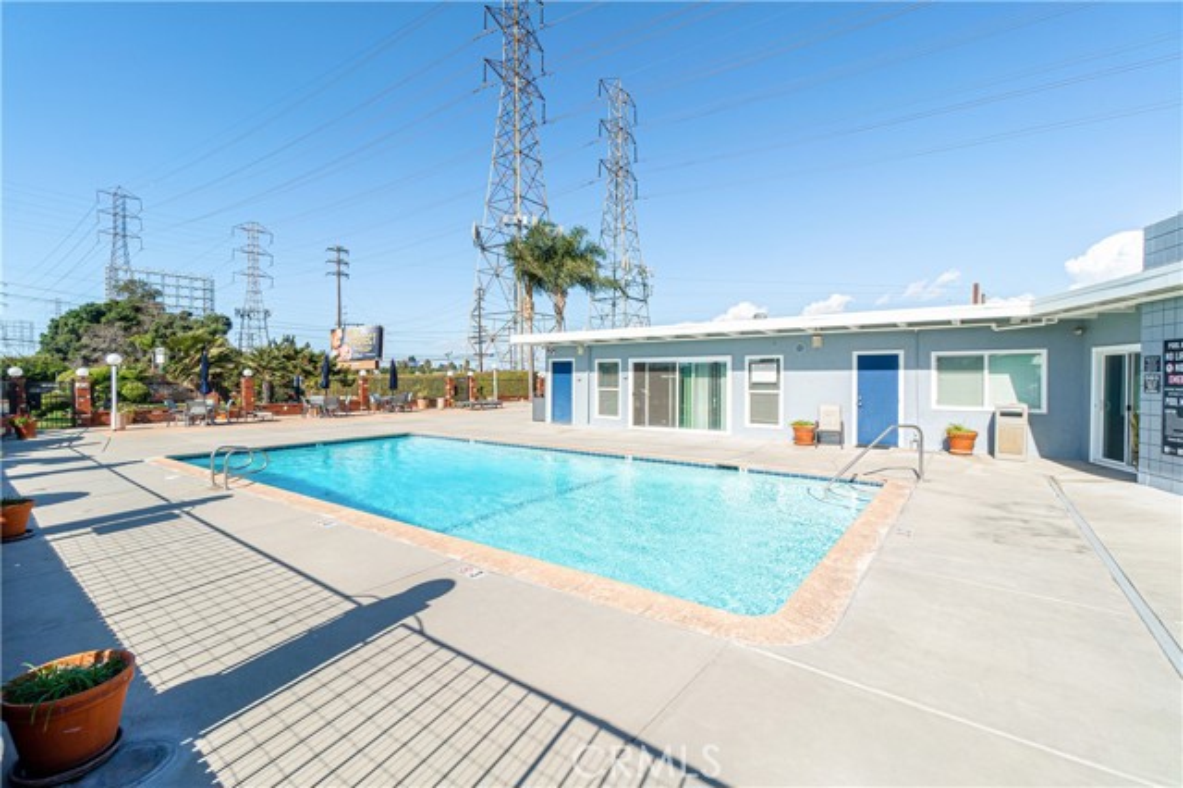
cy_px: 394
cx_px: 592
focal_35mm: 15
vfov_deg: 77.3
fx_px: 493
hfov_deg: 100.4
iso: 100
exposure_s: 1/320
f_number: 7.1
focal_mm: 10
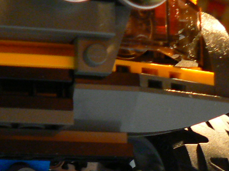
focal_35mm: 104
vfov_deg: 13.9
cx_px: -37
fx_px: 688
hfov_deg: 18.1
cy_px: 195
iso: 200
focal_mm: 6
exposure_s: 1/4
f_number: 2.8
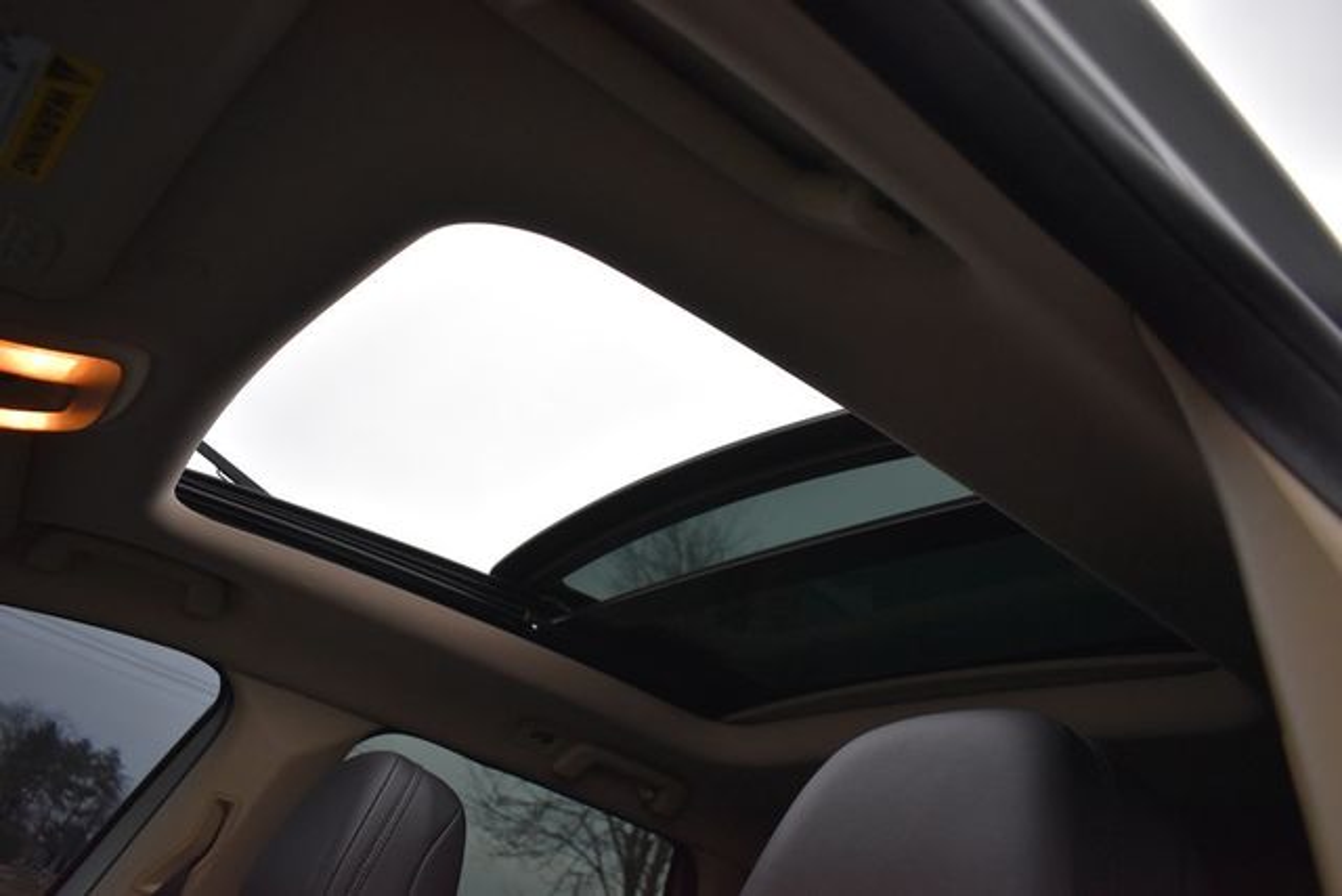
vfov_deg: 48.0
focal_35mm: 27
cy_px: 448
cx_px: 671
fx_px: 1007
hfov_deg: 67.4
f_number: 3.5
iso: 800
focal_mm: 18
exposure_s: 1/160
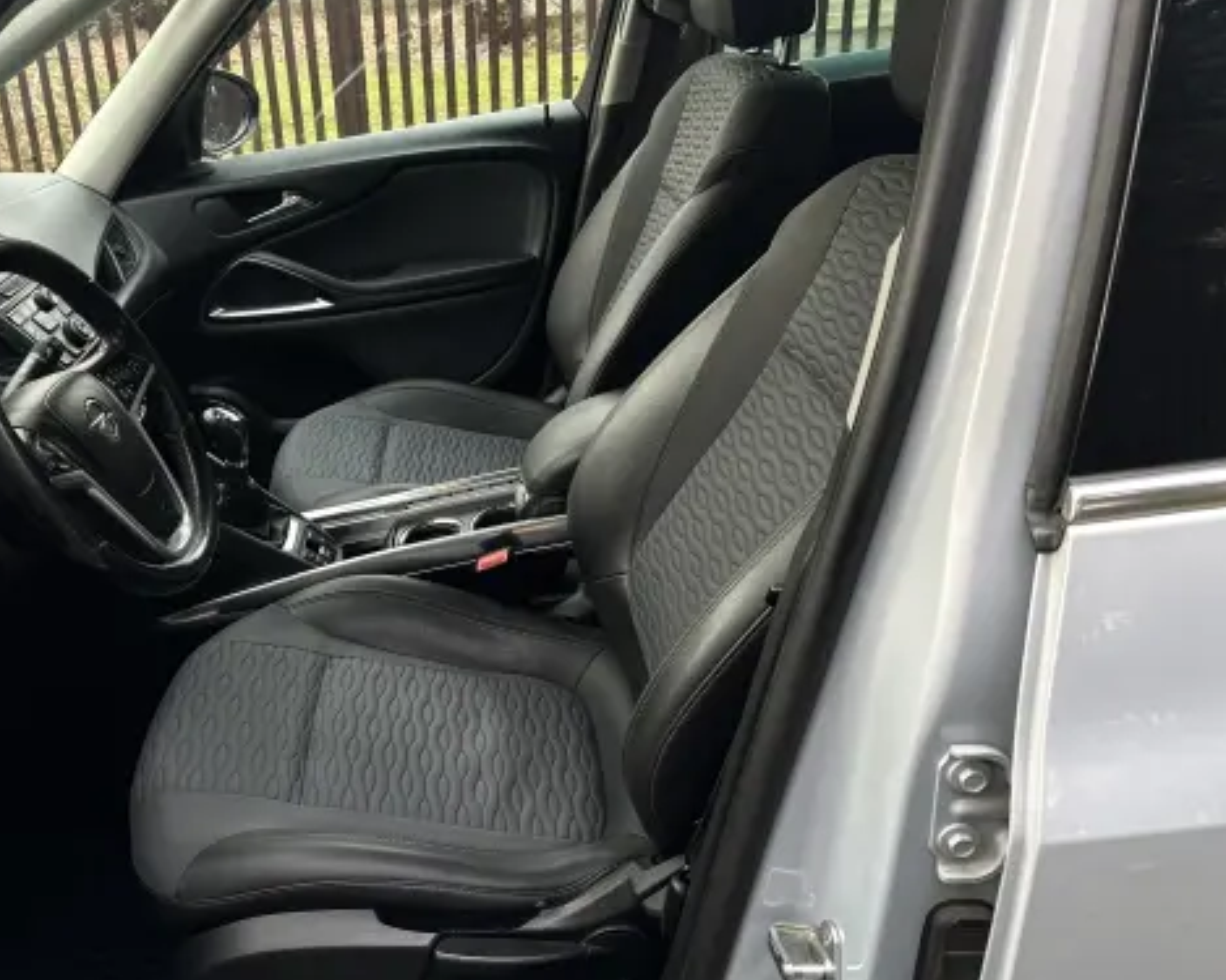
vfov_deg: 45.8
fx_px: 1161
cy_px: 478
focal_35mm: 32
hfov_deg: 54.5
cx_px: 408
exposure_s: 1/121
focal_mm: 6.86
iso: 80
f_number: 1.78
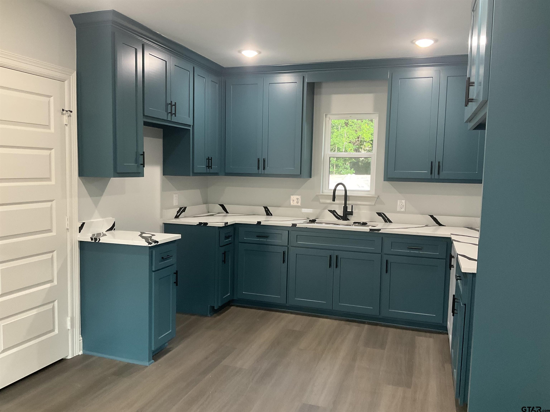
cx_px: 275
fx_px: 461
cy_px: 206
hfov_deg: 61.7
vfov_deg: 48.2
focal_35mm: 29
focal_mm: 3
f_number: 1.8
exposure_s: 1/60
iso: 125
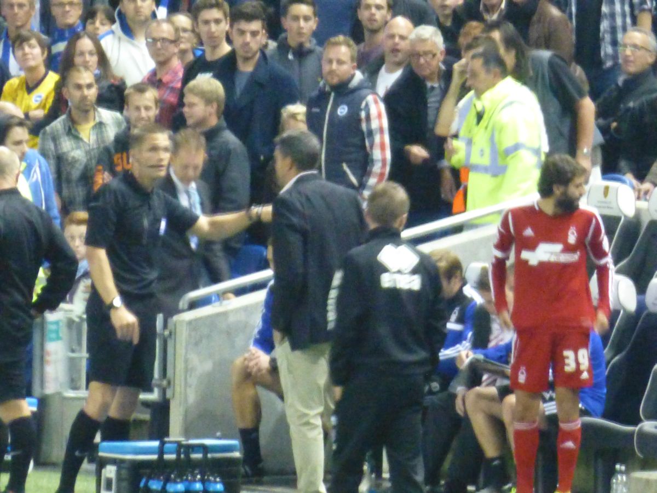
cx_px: 328
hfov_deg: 2.1
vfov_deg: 1.5
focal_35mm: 960
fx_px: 18220
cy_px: 246
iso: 1600
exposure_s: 1/15
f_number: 6.4
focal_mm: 86
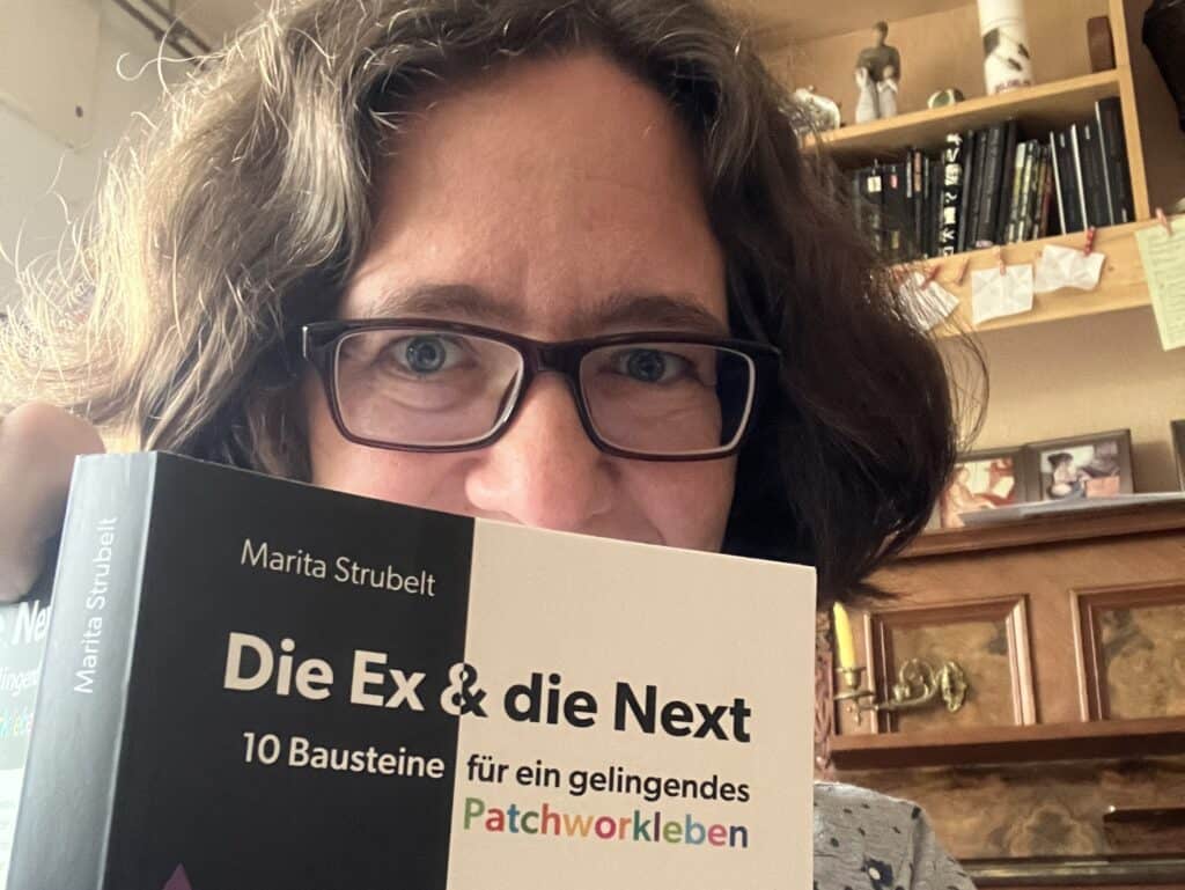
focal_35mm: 32
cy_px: 445
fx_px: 1096
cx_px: 592
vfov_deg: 44.2
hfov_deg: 56.8
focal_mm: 2.87
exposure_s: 1/30
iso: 500
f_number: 2.2
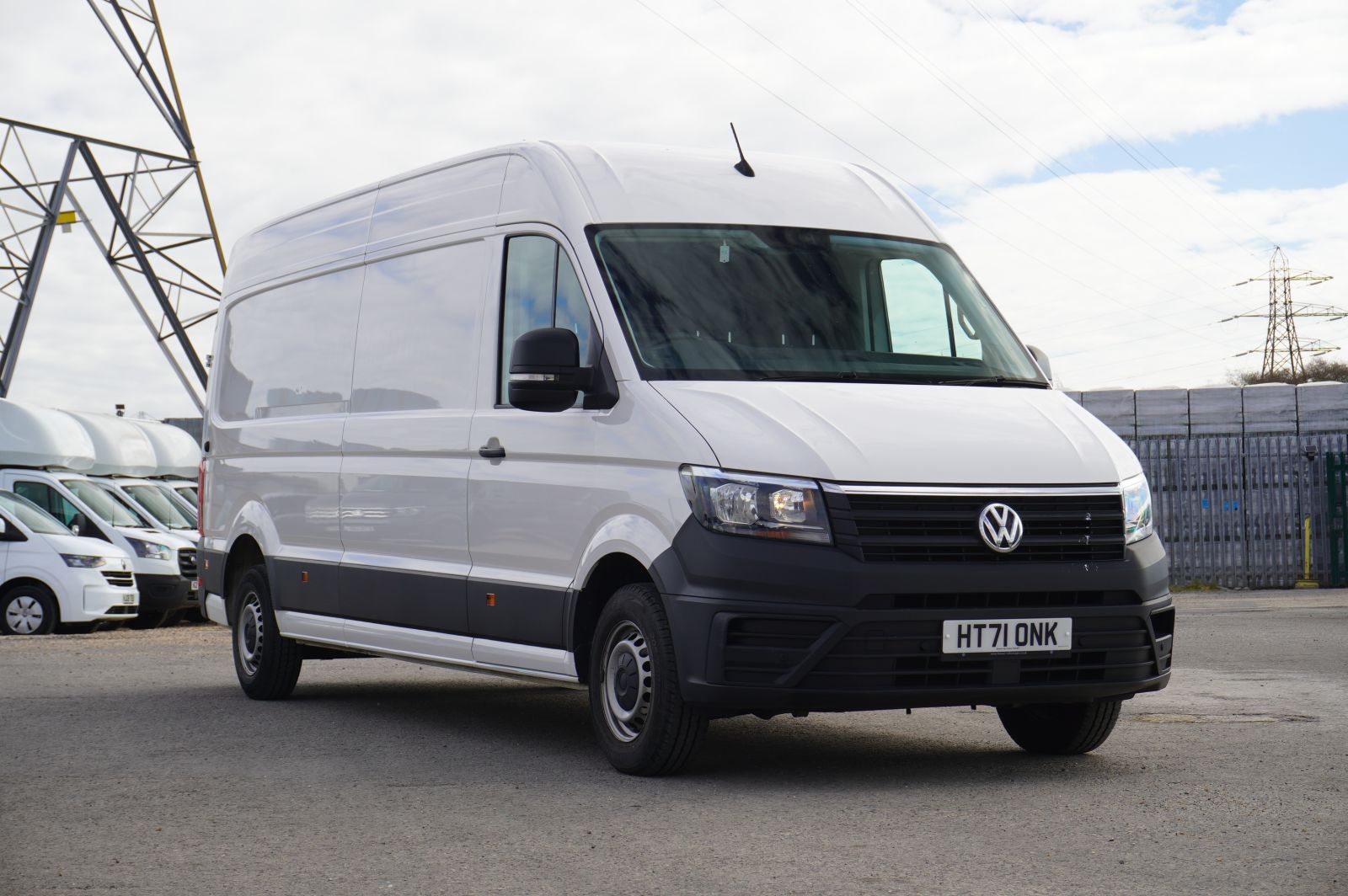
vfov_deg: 20.1
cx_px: 674
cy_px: 448
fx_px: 2525
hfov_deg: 29.9
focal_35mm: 68
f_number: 8
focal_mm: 45
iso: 100
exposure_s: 1/100
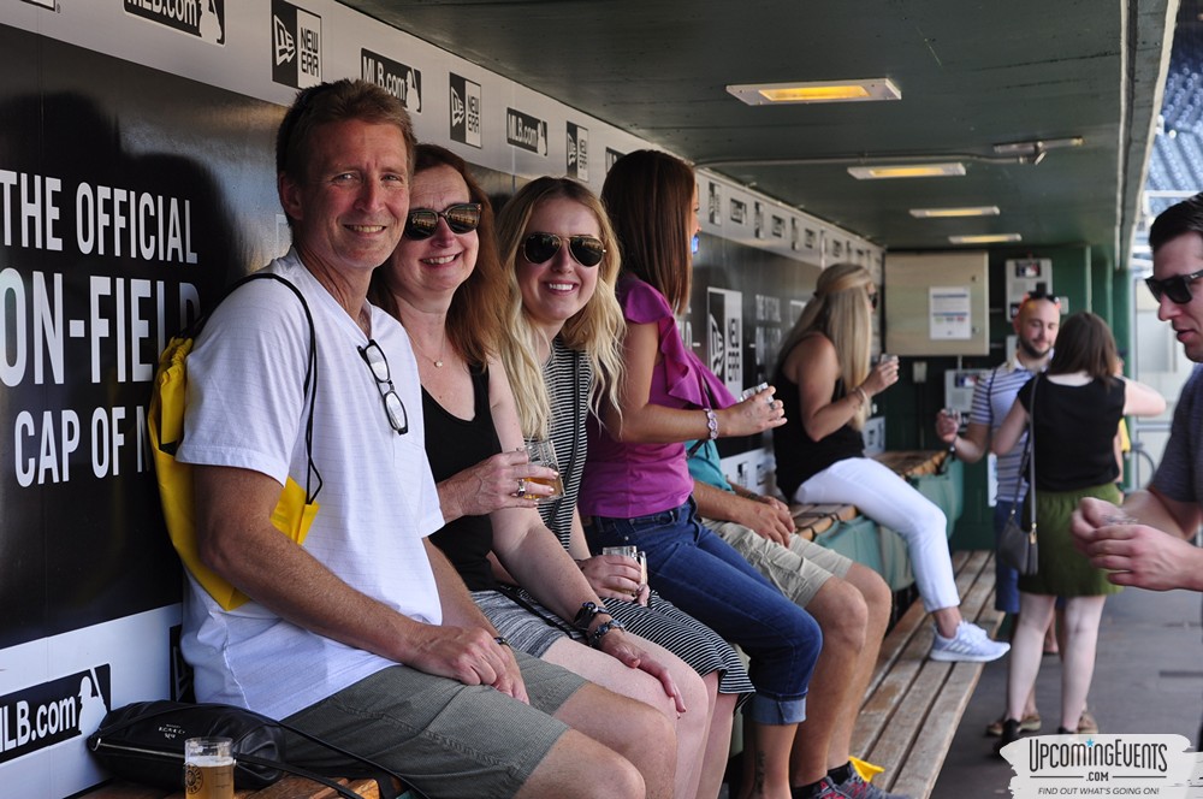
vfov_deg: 18.1
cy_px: 400
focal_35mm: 75
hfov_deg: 27.0
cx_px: 602
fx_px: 2503
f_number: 5
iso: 200
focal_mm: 50
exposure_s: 1/125
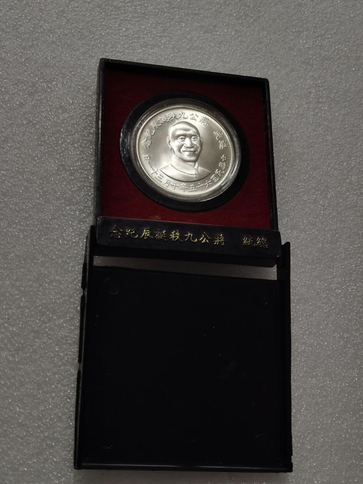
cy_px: 242
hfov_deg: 26.6
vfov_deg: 34.9
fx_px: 769
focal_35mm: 55
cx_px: 182
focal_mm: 5.58
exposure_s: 1/338
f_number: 1.8
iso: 50
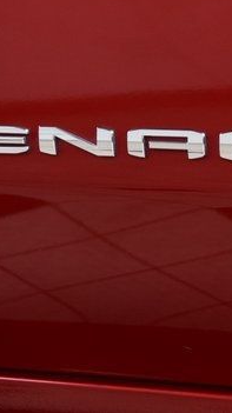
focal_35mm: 149
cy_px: 163
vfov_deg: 14.4
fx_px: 1632
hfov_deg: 8.1
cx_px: 220
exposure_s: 1/60
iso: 1600
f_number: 3.5
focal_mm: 52
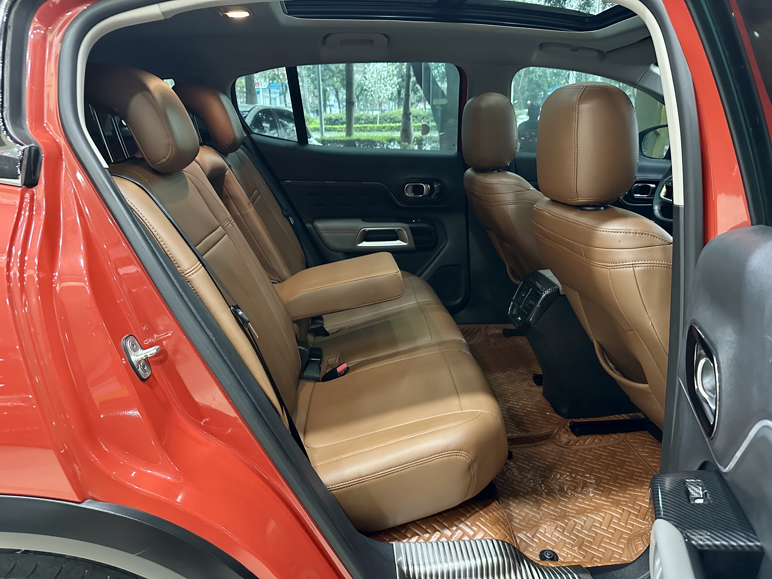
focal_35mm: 24
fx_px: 535
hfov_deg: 71.6
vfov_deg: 56.8
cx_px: 386
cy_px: 290
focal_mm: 6.86
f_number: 1.78
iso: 800
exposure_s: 1/33
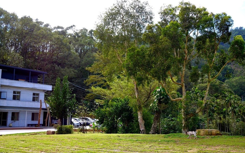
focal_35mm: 43
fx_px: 287
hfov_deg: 46.2
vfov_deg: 29.9
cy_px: 73
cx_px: 124
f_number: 3.5
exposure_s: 1/500
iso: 200
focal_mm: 20
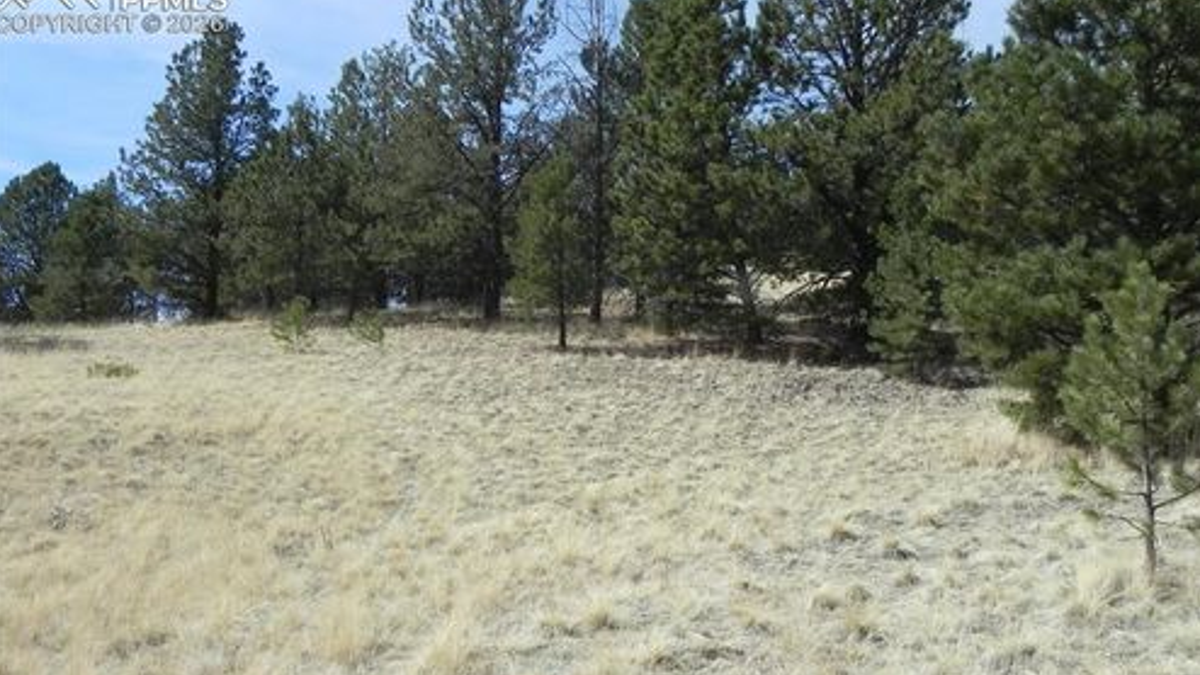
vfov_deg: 36.5
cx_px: 598
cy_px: 421
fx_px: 1018
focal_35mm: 32
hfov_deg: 61.0
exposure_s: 1/415
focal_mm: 5.2
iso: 160
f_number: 7.1
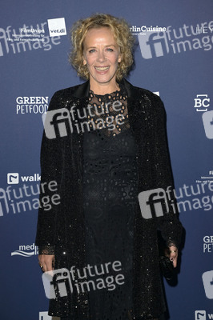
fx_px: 667
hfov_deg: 18.2
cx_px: 106
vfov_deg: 27.0
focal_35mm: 75
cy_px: 160
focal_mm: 75
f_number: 5.6
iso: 800
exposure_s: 1/250
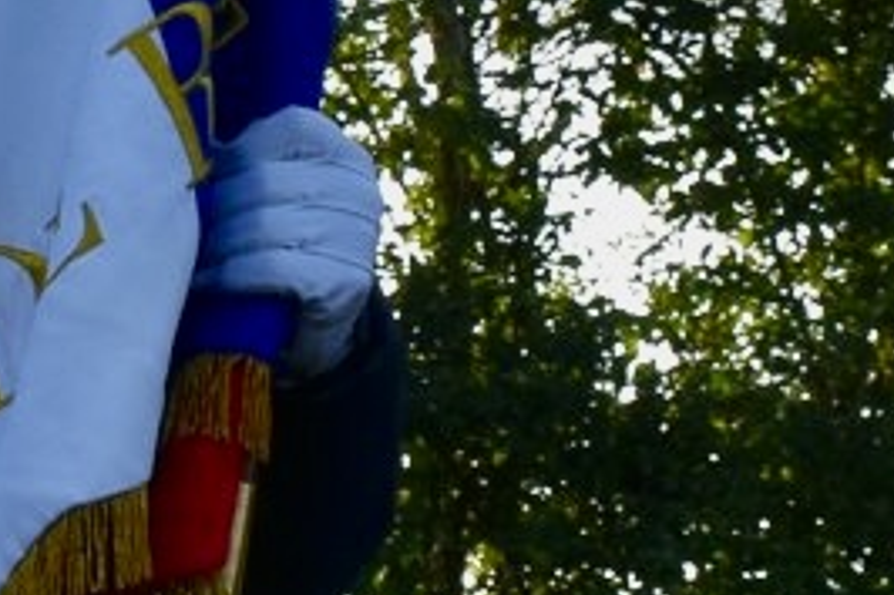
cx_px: -632
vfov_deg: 7.5
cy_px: -17
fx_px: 4542
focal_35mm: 183
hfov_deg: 10.7
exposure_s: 1/500
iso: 160
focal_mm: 20
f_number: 8
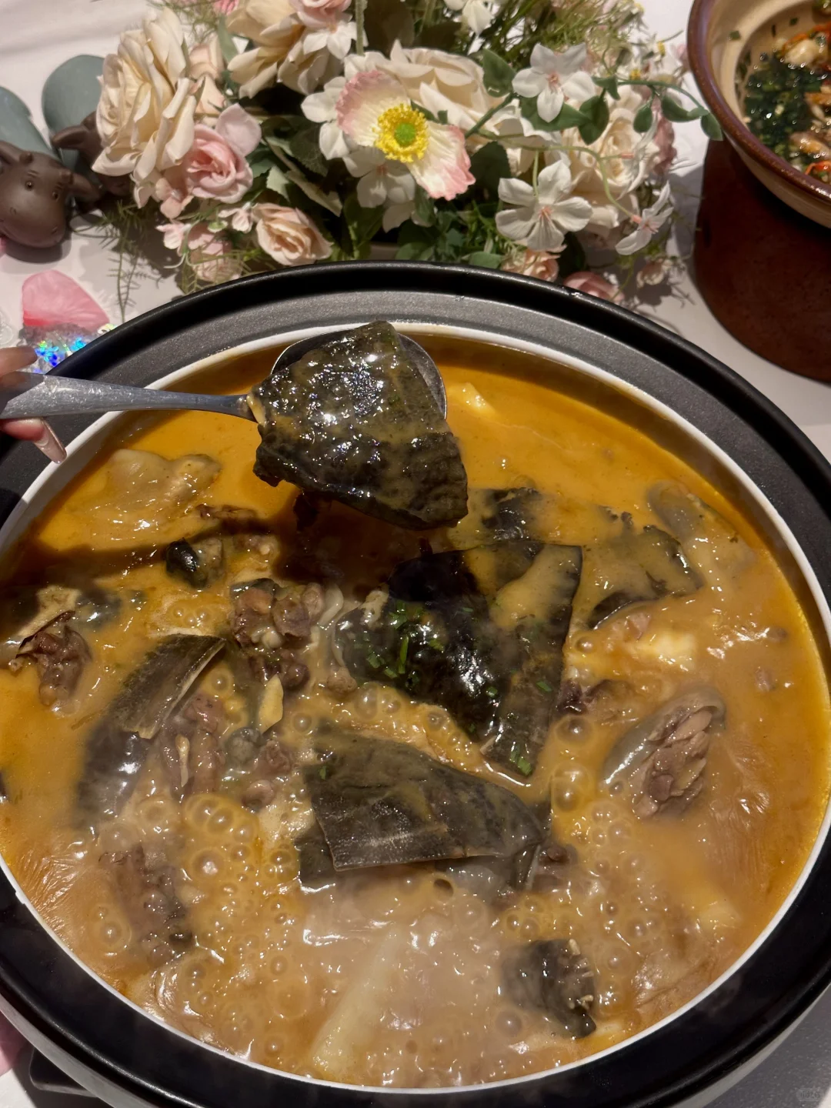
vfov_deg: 39.7
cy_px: 554
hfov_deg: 30.3
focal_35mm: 48
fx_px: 1536
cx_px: 416
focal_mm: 6.86
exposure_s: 1/50
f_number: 1.78
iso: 64
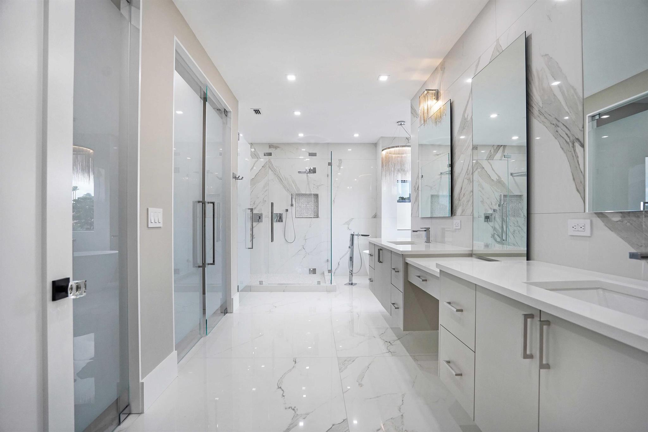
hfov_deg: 96.7
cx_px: 324
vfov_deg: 73.8
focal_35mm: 16
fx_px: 288
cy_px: 216
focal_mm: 16
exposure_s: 1/200
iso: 1250
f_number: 5
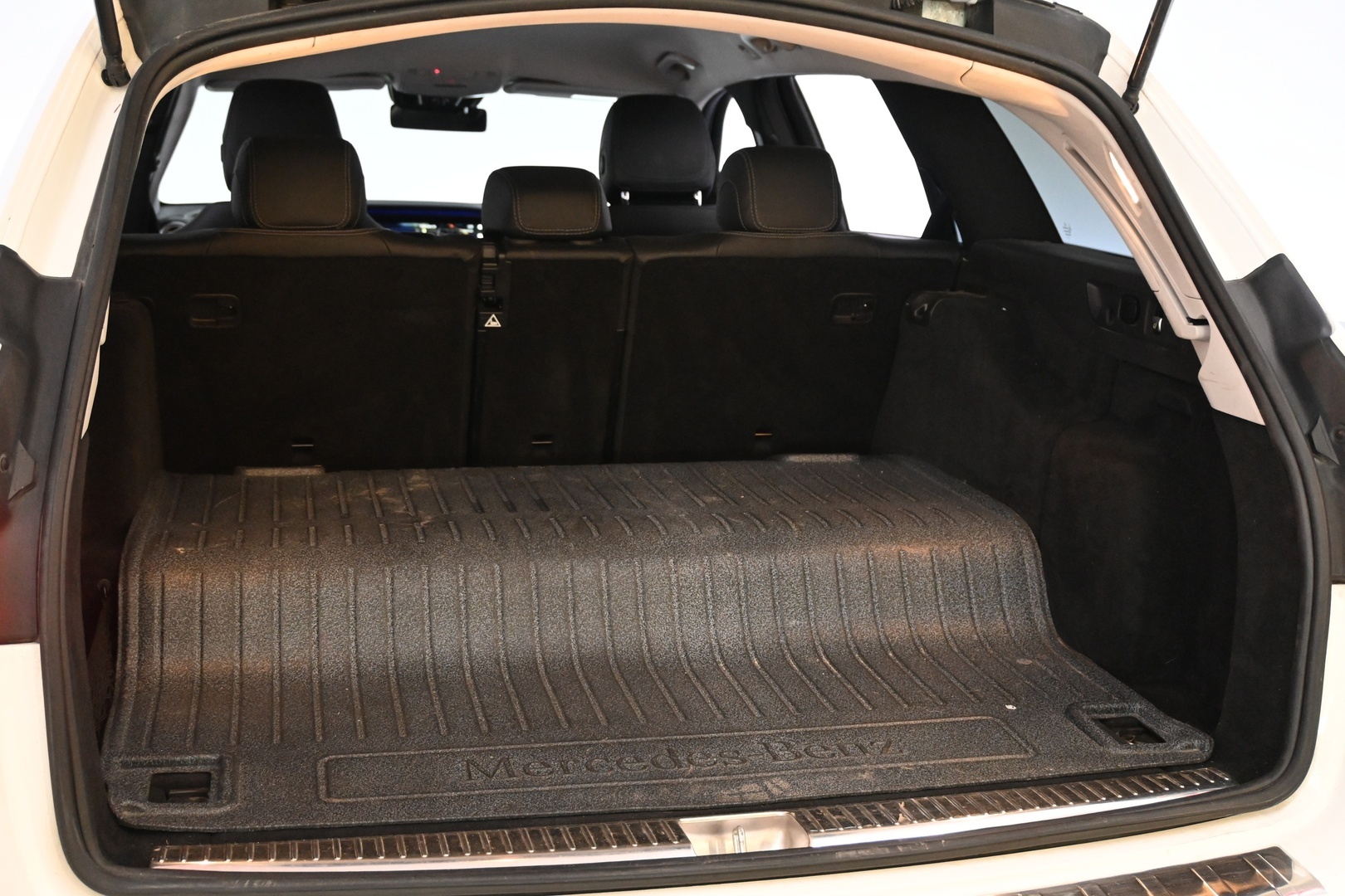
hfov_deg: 46.4
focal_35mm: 42
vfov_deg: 31.9
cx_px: 672
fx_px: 1569
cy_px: 448
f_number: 4.5
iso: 3600
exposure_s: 1/50
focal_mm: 28
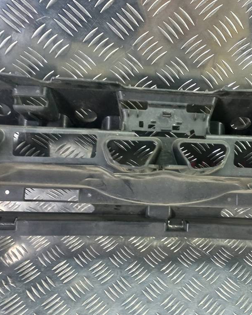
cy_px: 158
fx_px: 308
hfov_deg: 43.6
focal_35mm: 33
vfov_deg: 54.2
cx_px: 178
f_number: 1.8
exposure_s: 1/50
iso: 160
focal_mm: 4.6
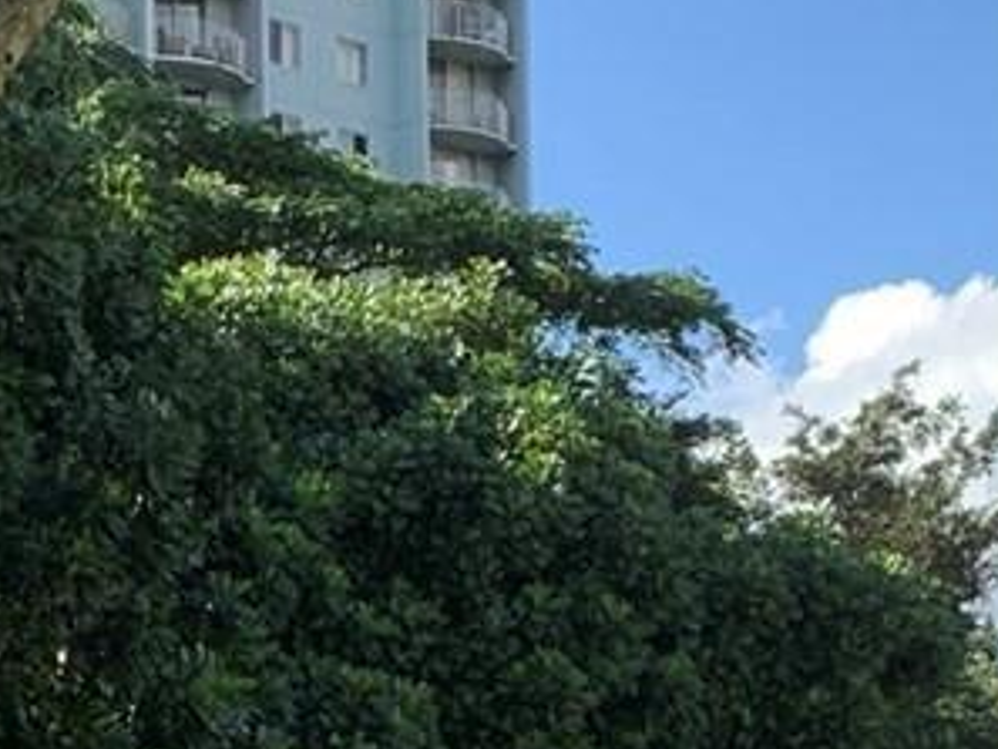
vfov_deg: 10.4
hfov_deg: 14.1
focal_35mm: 140
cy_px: 974
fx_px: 4038
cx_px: 346
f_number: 1.8
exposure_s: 1/936
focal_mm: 4.25
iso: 25
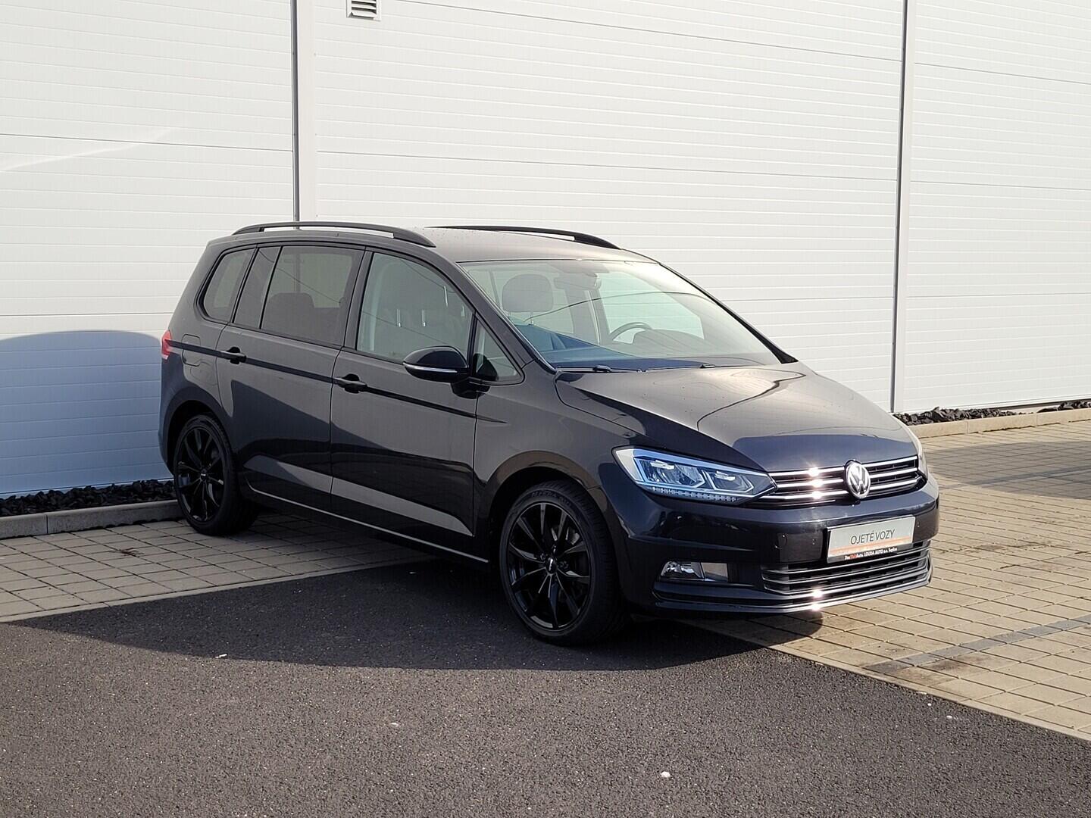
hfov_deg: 67.3
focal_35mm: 26
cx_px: 546
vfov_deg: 53.1
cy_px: 409
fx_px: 819
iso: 40
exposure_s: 1/1728
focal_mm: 5.4
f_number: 1.8
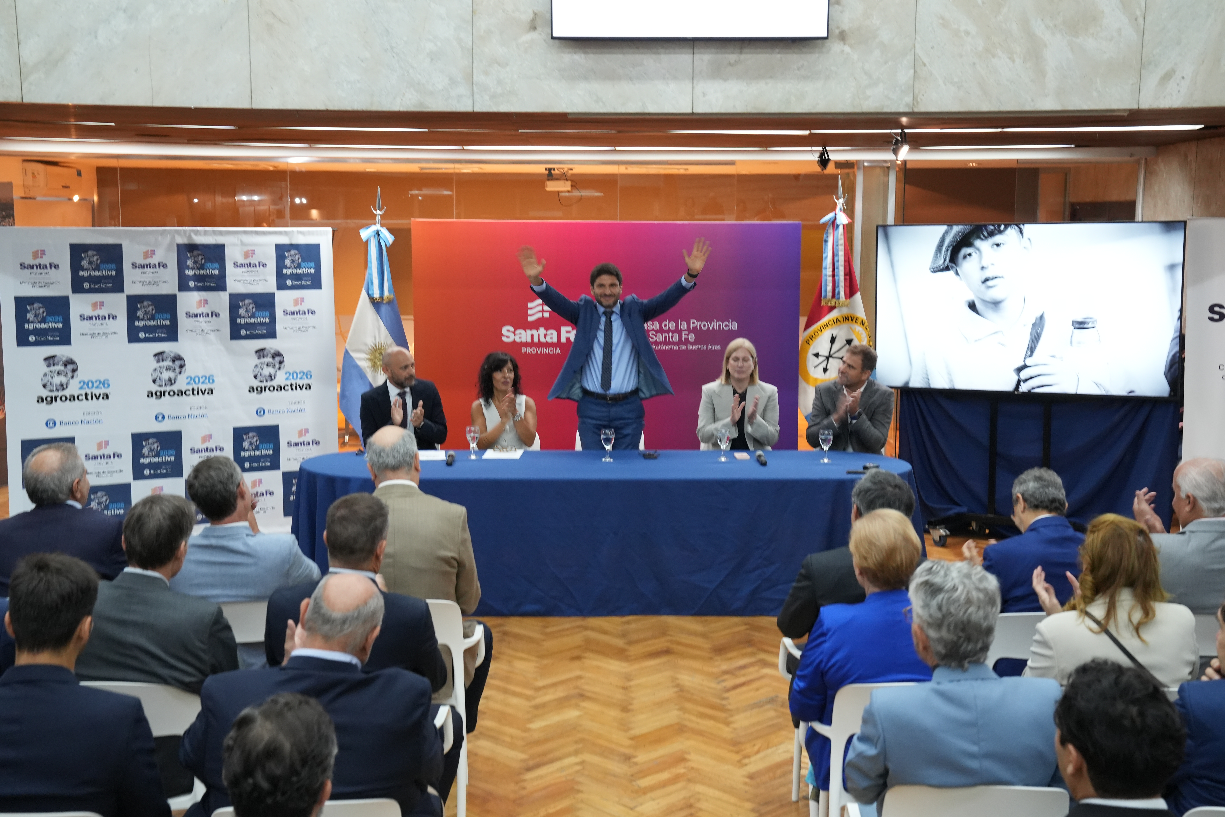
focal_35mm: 46
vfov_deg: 29.2
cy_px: 408
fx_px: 1565
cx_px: 612
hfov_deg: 42.7
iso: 3200
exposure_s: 1/50
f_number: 6.3
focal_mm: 46
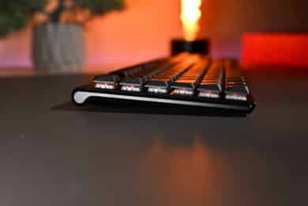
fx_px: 419
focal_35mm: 49
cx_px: 154
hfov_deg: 40.3
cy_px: 103
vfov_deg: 27.5
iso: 160
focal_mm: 49
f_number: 5
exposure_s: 1/50
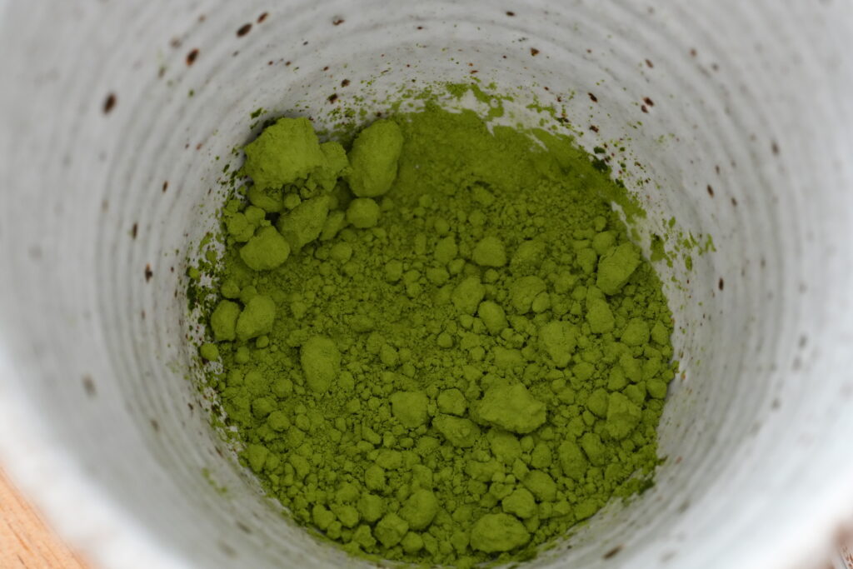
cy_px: 284
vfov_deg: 13.0
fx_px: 2488
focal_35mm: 105
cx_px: 426
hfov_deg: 19.5
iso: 5000
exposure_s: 1/125
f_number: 10
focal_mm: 105
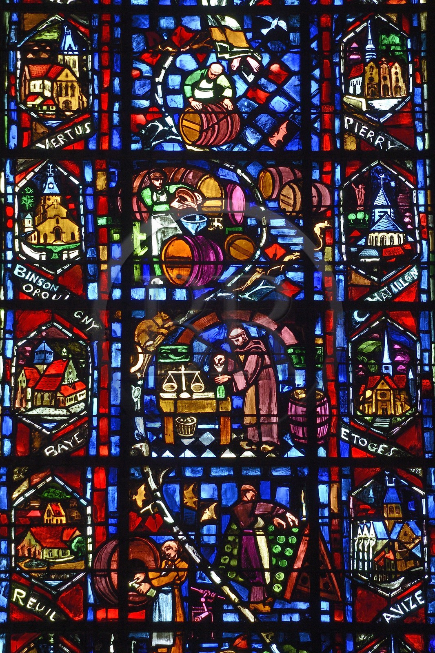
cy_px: 326
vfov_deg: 10.3
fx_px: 3626
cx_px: 218
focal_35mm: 200
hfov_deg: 6.9
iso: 800
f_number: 4.5
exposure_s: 1/50
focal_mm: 200
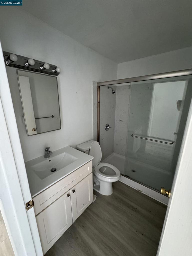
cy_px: 128
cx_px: 96
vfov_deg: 102.1
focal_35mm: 14
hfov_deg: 85.7
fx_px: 104
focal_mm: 2.22
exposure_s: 1/60
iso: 1000
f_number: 2.2
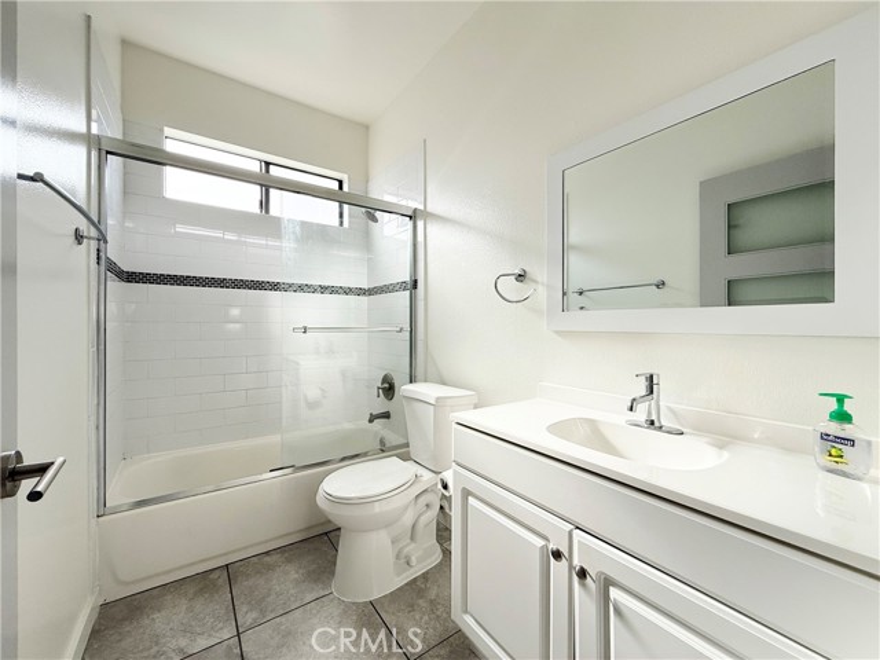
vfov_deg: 85.7
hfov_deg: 102.1
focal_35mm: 14
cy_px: 330
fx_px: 356
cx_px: 440
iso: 64
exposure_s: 1/451
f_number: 2.2
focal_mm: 2.22
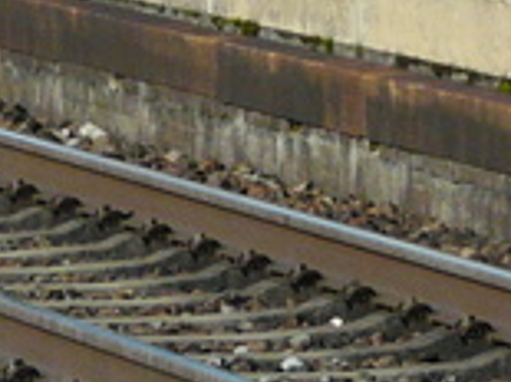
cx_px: -877
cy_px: -510
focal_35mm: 704
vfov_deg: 2.1
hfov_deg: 2.8
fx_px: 10384
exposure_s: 1/200
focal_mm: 18
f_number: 5
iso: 100
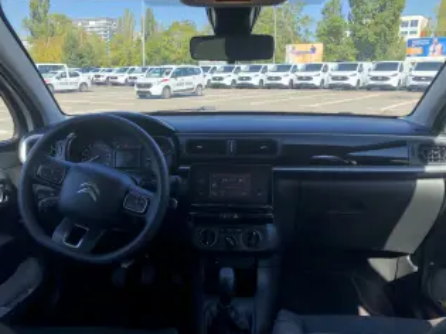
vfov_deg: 44.1
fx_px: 412
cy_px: 166
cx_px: 202
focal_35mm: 32
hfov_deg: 56.7
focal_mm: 3.99
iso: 20
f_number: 1.8
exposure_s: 1/480
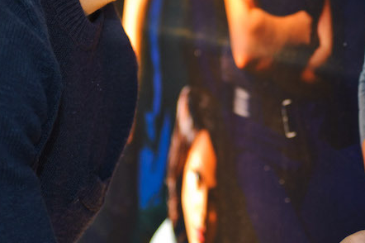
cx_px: 232
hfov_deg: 9.5
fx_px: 2198
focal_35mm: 217
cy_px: 24
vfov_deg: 6.3
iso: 800
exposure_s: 1/100
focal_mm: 80
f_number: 3.2
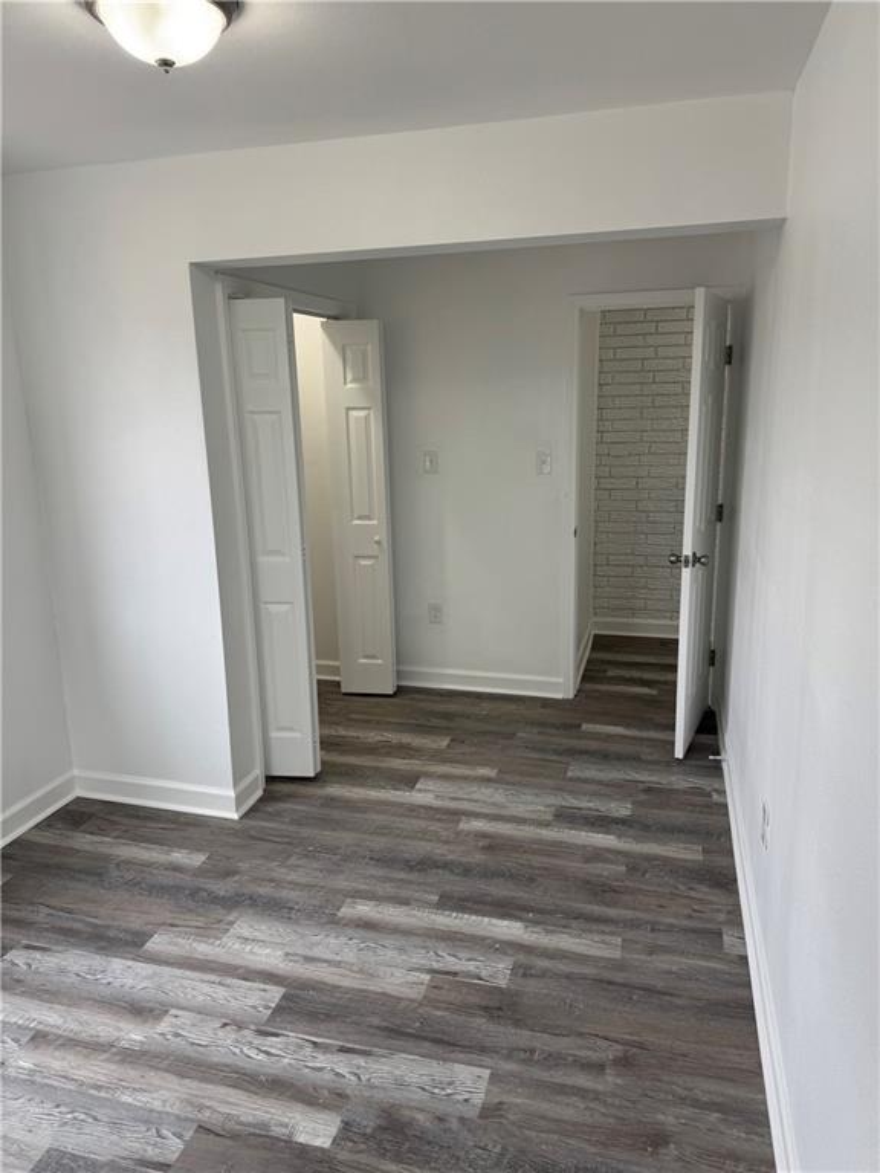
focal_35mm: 24
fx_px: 813
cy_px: 586
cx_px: 440
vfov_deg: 71.6
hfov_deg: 56.8
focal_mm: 6.76
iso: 64
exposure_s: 1/120
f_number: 1.78
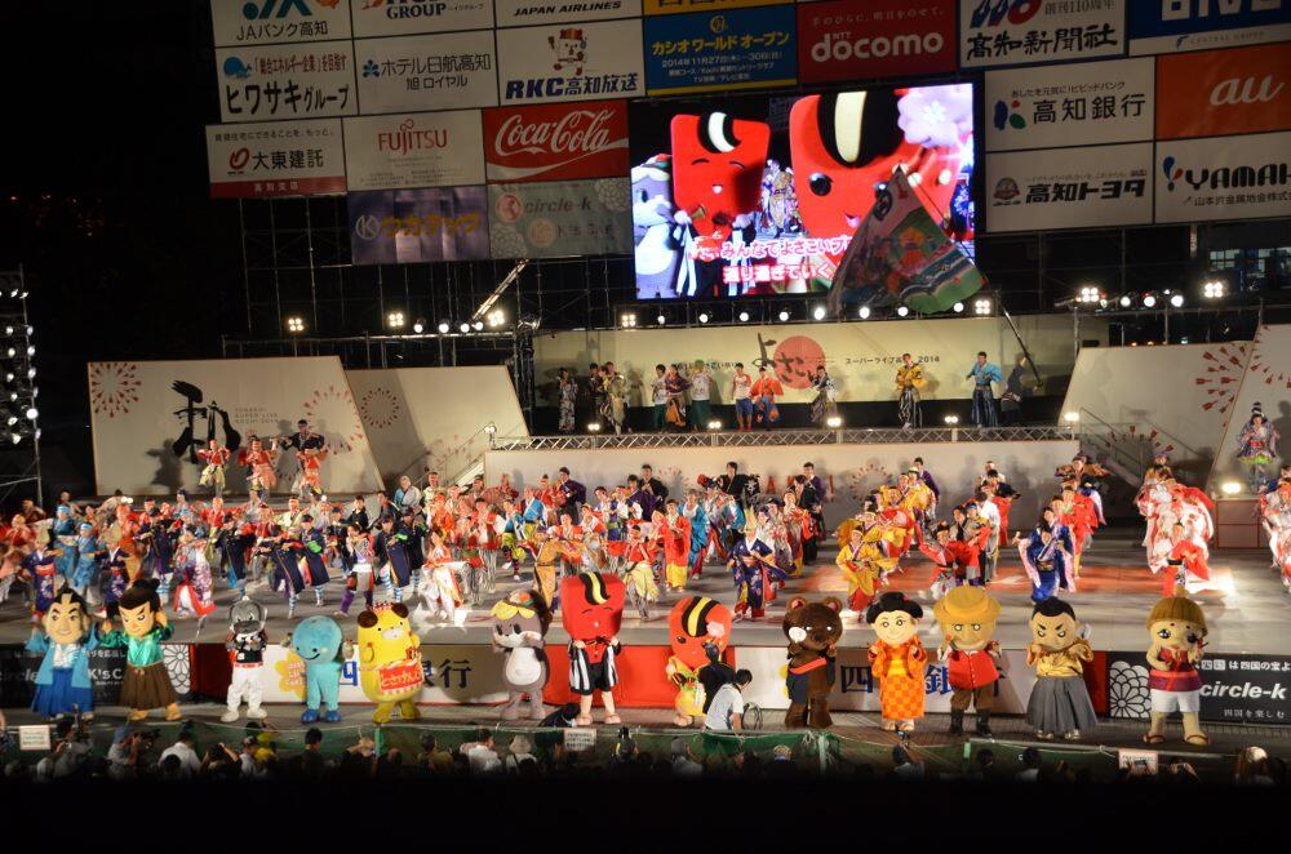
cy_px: 427
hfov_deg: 37.9
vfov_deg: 25.6
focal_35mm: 52
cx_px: 646
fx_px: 1879
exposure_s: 1/100
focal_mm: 35
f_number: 5
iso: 400
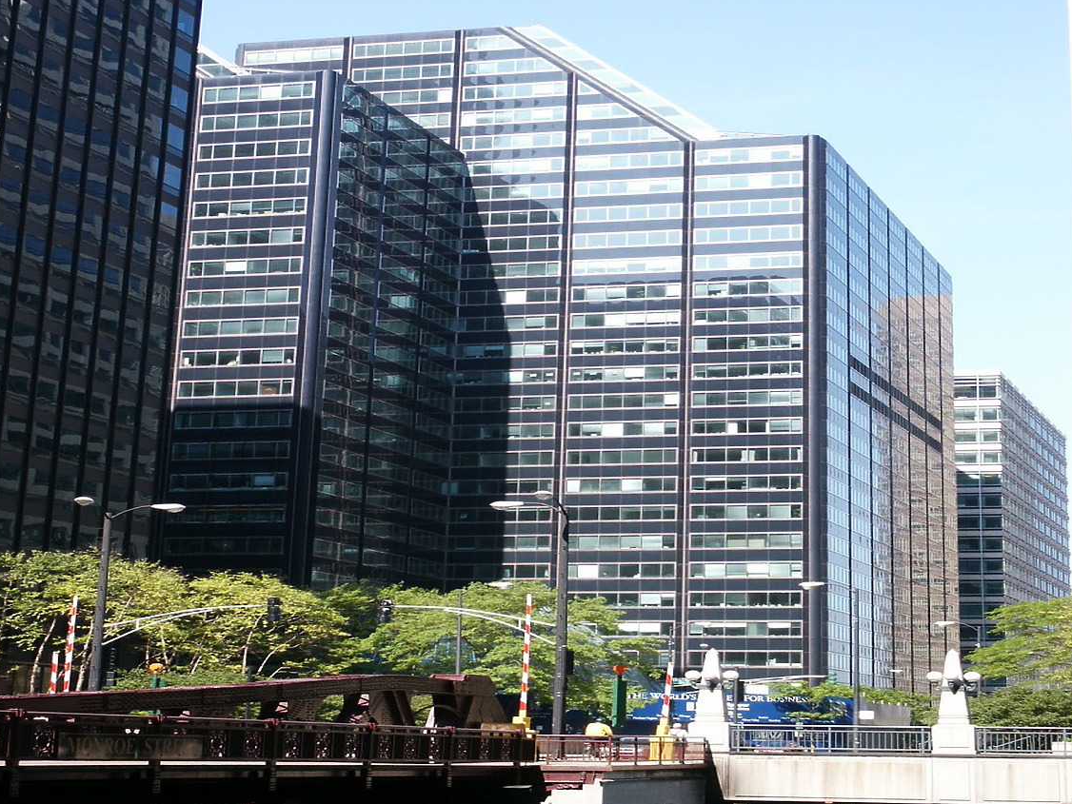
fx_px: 2013
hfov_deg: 29.8
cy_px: 379
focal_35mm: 65
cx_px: 545
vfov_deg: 22.6
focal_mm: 12.7
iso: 64
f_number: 8
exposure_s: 1/60
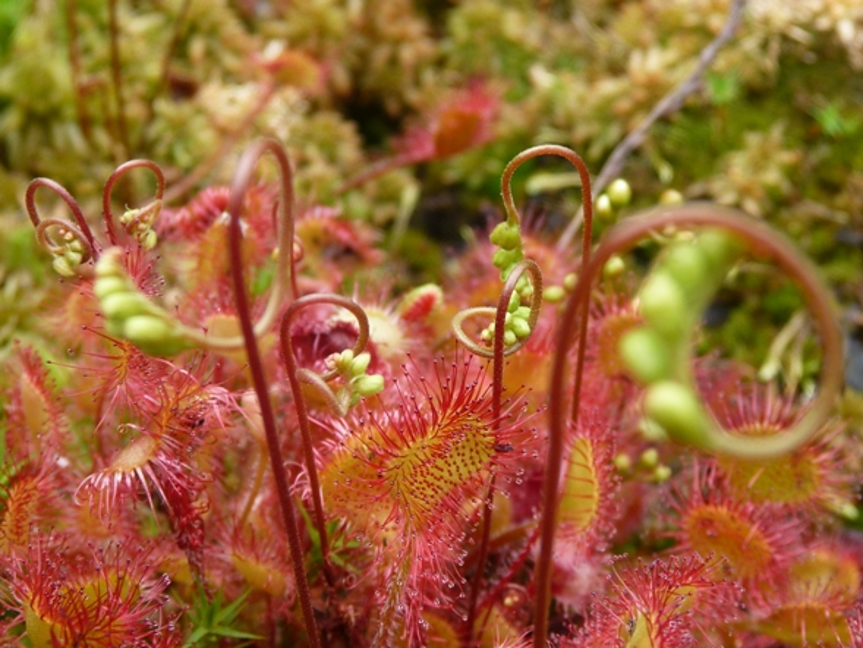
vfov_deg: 25.2
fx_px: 1446
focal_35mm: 58
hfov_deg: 33.2
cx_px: 432
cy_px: 324
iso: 100
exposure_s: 1/125
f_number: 4
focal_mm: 7.1
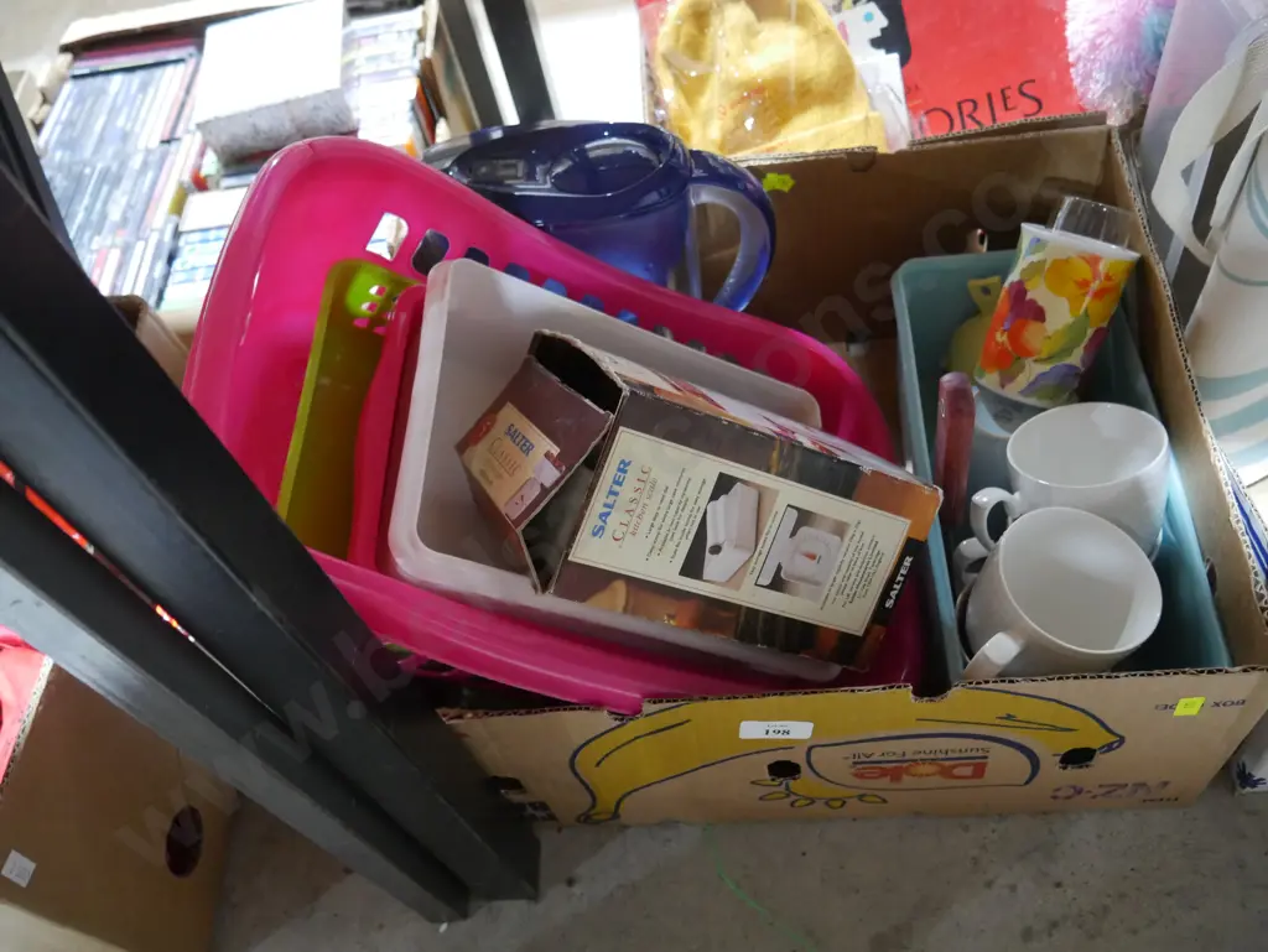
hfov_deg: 63.4
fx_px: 1026
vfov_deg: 49.8
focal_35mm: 28
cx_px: 634
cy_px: 476
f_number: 3.5
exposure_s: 1/60
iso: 3200
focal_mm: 14
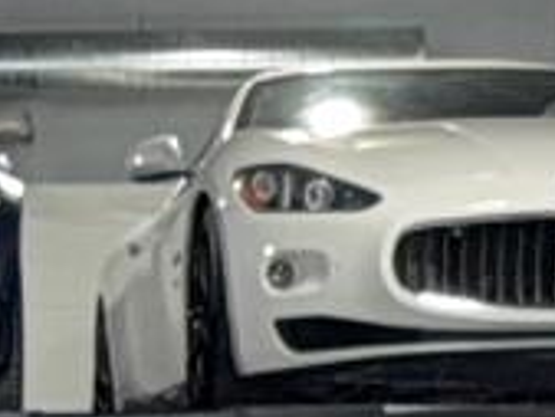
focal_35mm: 182
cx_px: -190
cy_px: 1327
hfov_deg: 10.6
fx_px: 2920
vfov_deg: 7.1
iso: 50
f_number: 1.78
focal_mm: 6.76
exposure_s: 1/83
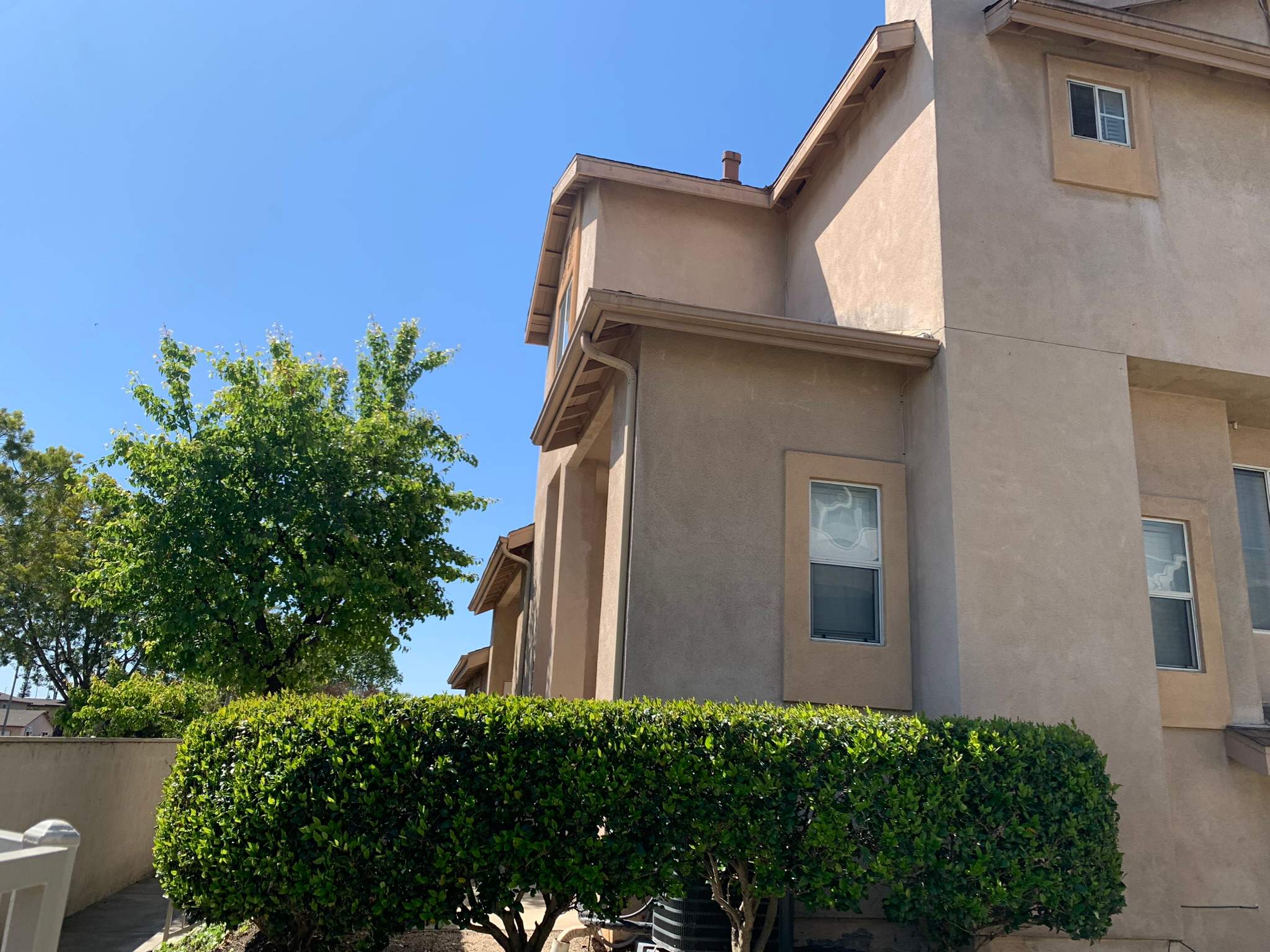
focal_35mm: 26
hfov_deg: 67.3
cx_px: 635
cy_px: 476
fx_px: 954
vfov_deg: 53.1
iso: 25
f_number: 1.8
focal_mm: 4.25
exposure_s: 1/1560
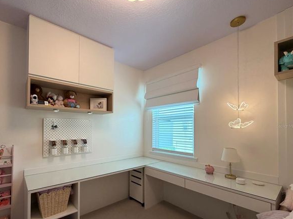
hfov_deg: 90.1
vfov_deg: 74.2
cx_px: 120
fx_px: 144
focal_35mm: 17
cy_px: 126
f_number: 2.2
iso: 200
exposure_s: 1/120
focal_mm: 2.22
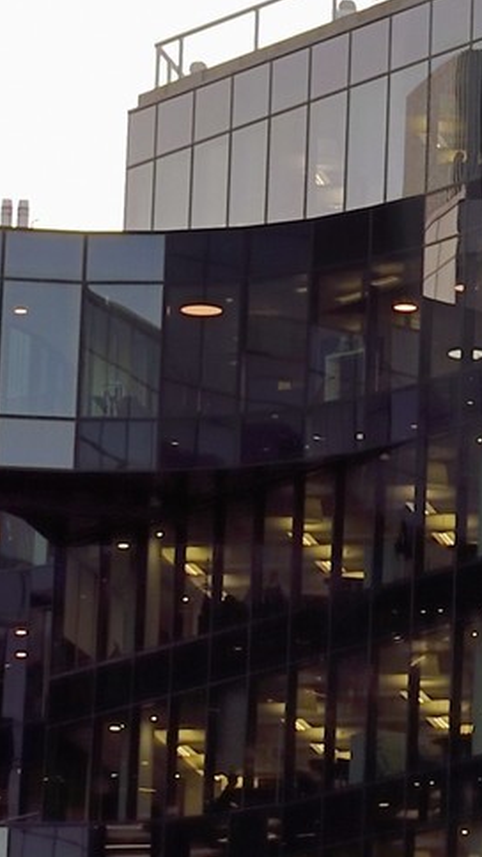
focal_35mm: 301
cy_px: 136
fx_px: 6844
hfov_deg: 4.0
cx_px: 1214
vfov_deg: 7.2
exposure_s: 1/80
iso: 200
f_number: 9
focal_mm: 58
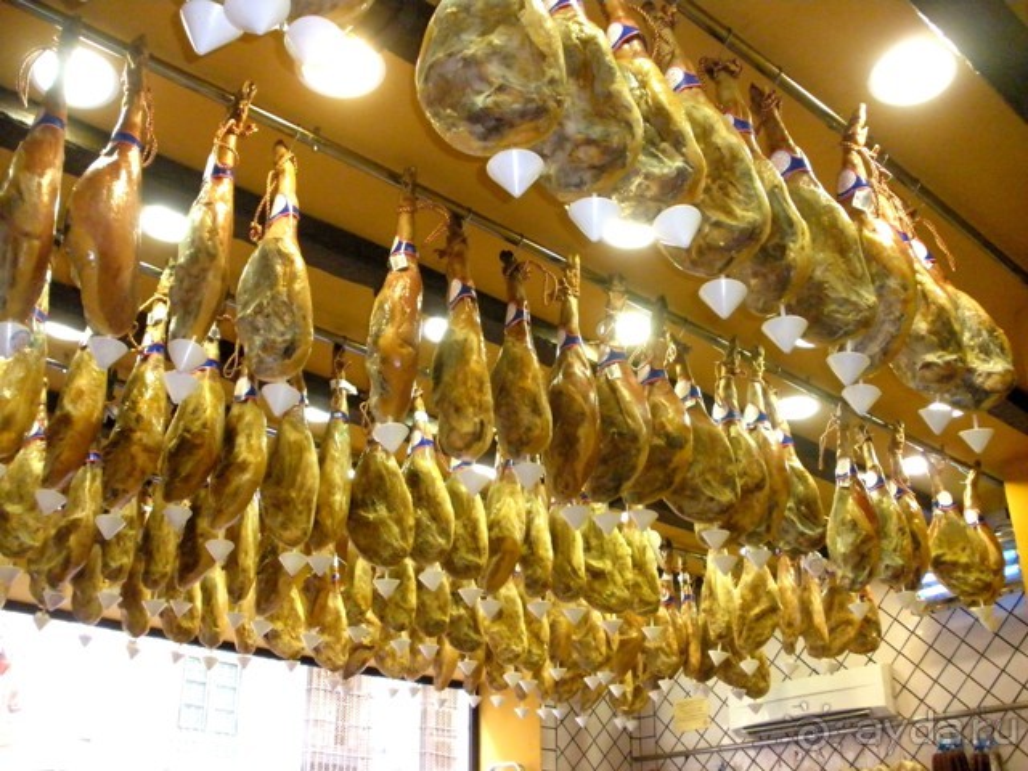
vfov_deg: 39.7
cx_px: 514
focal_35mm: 36
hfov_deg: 51.4
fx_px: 1069
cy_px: 386
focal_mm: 6.3
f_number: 3.5
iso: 800
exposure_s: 1/80
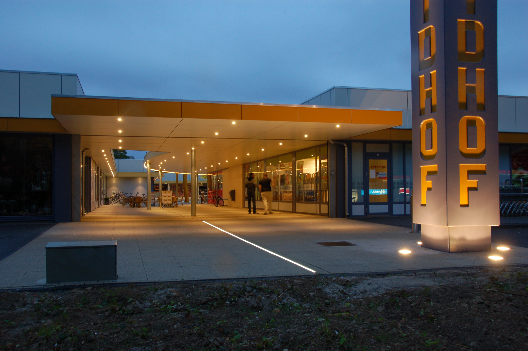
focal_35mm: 33
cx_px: 264
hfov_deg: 57.3
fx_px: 484
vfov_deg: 39.9
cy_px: 176
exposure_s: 1/1.6
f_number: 14
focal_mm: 22
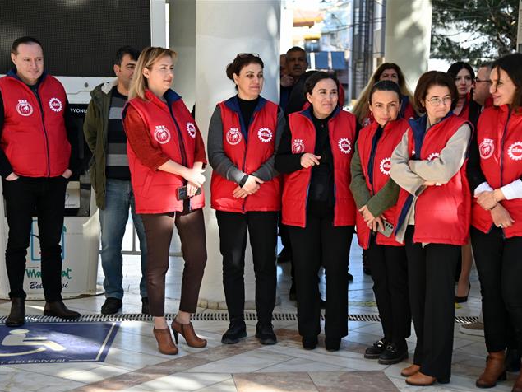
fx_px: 1086
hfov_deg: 27.0
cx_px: 280
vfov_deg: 20.4
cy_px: 197
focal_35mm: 72
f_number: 4
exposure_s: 1/500
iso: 280
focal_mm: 66
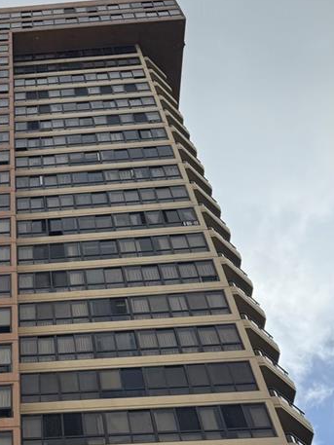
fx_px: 810
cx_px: -12
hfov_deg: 22.3
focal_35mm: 63
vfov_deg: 28.9
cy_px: 437
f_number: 1.78
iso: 80
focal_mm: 6.76
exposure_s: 1/3425
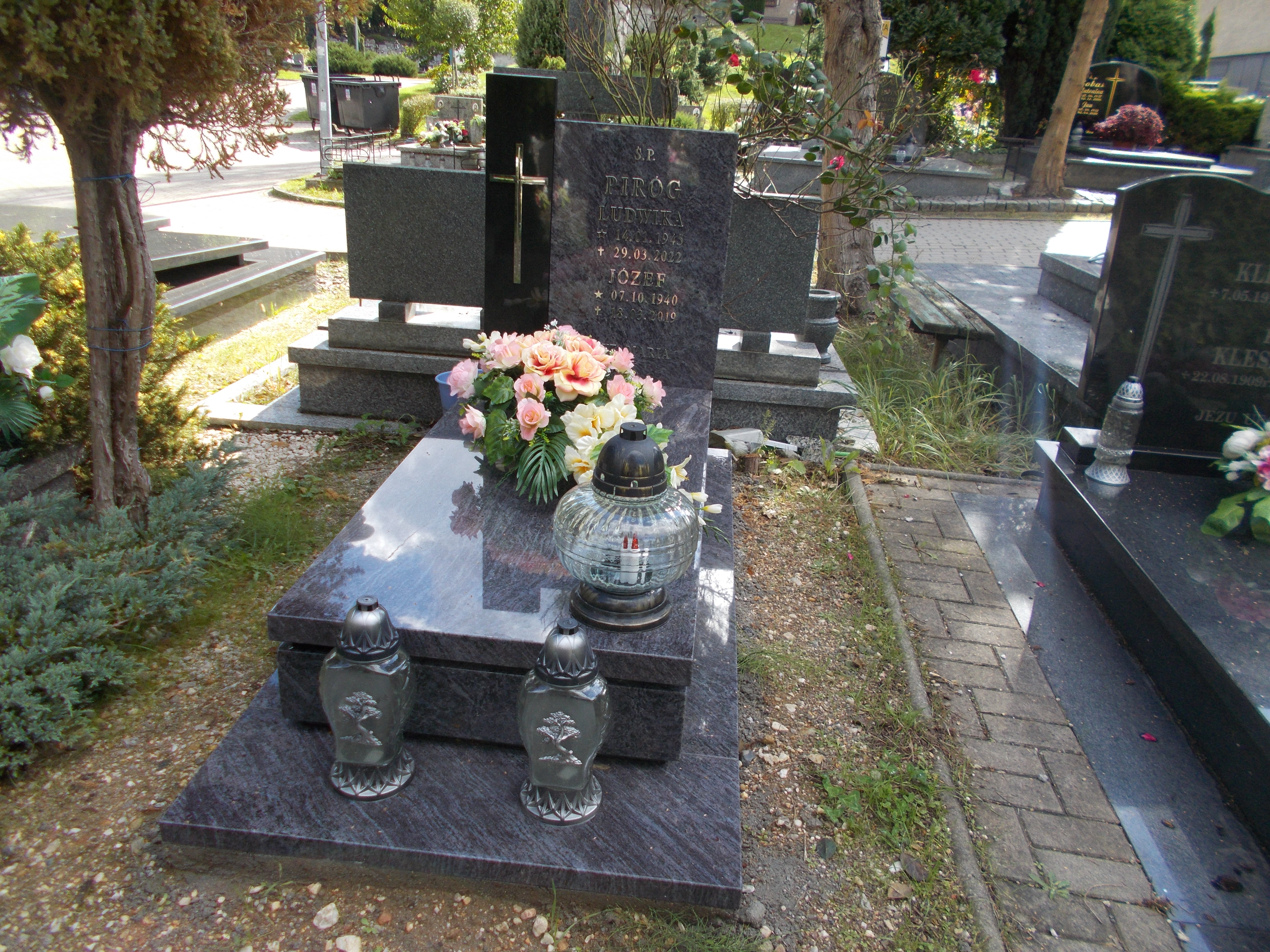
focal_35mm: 26
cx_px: 635
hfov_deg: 67.3
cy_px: 476
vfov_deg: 53.1
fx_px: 954
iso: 80
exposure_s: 1/320
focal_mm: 4.6
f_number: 3.2
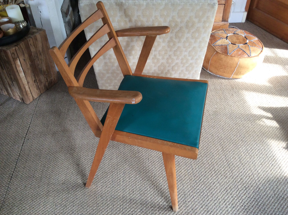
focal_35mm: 32
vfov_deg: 44.1
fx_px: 266
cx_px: 144
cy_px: 108
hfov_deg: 56.9
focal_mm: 3.3
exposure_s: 1/25
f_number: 2.4
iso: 64
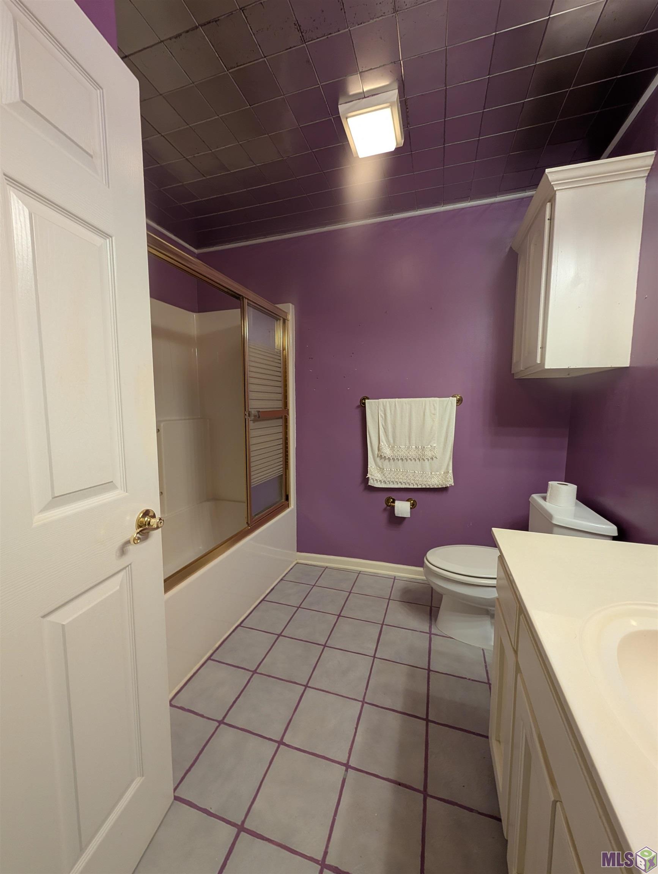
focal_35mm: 12
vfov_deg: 110.5
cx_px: 329
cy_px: 437
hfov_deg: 94.6
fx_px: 303
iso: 71
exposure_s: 1/30
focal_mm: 2.02
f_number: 1.7
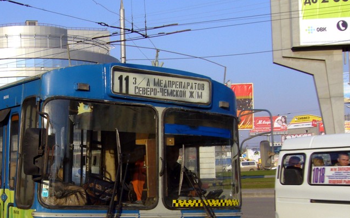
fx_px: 563
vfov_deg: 21.8
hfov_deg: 33.6
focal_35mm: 59
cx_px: 72
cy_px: 168
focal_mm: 5.8
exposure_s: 1/250
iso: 80
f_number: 5.6
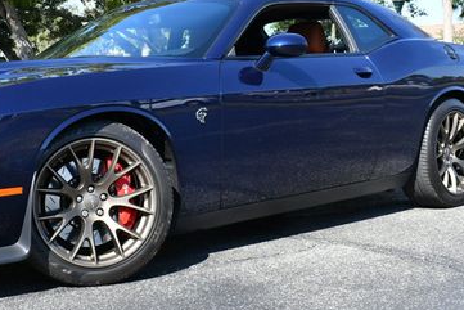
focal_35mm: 71
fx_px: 915
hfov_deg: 28.2
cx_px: 145
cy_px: 66
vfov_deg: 19.0
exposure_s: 1/250
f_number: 8
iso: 200
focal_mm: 20
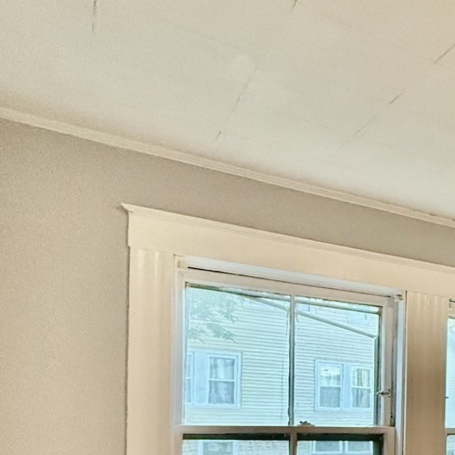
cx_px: 676
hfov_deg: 27.8
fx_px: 625
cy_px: 429
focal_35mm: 42
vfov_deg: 36.9
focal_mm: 2.22
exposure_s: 1/120
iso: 400
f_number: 2.2
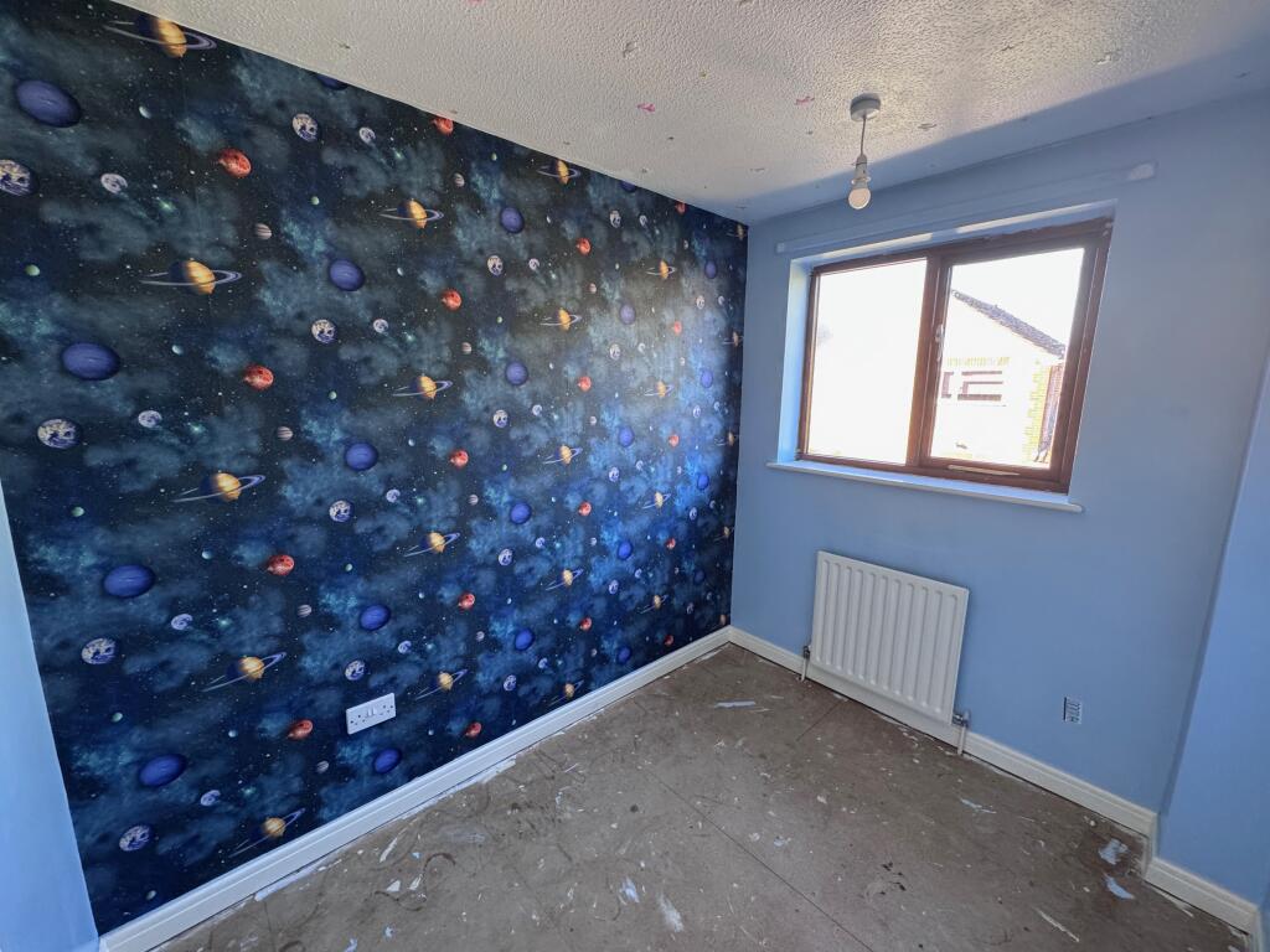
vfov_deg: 85.7
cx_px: 635
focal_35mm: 14
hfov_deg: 102.1
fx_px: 514
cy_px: 476
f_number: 2.2
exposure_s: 1/99
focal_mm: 2.22
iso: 320
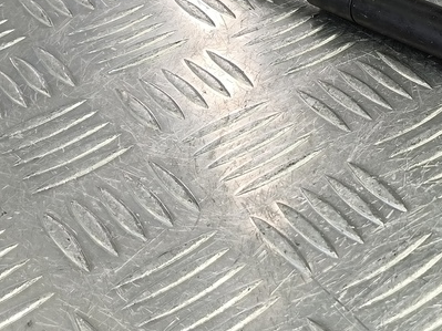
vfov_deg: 24.1
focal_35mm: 59
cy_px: 37
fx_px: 753
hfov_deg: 28.2
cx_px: 541
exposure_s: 1/50
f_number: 1.6
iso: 128
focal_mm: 4.11
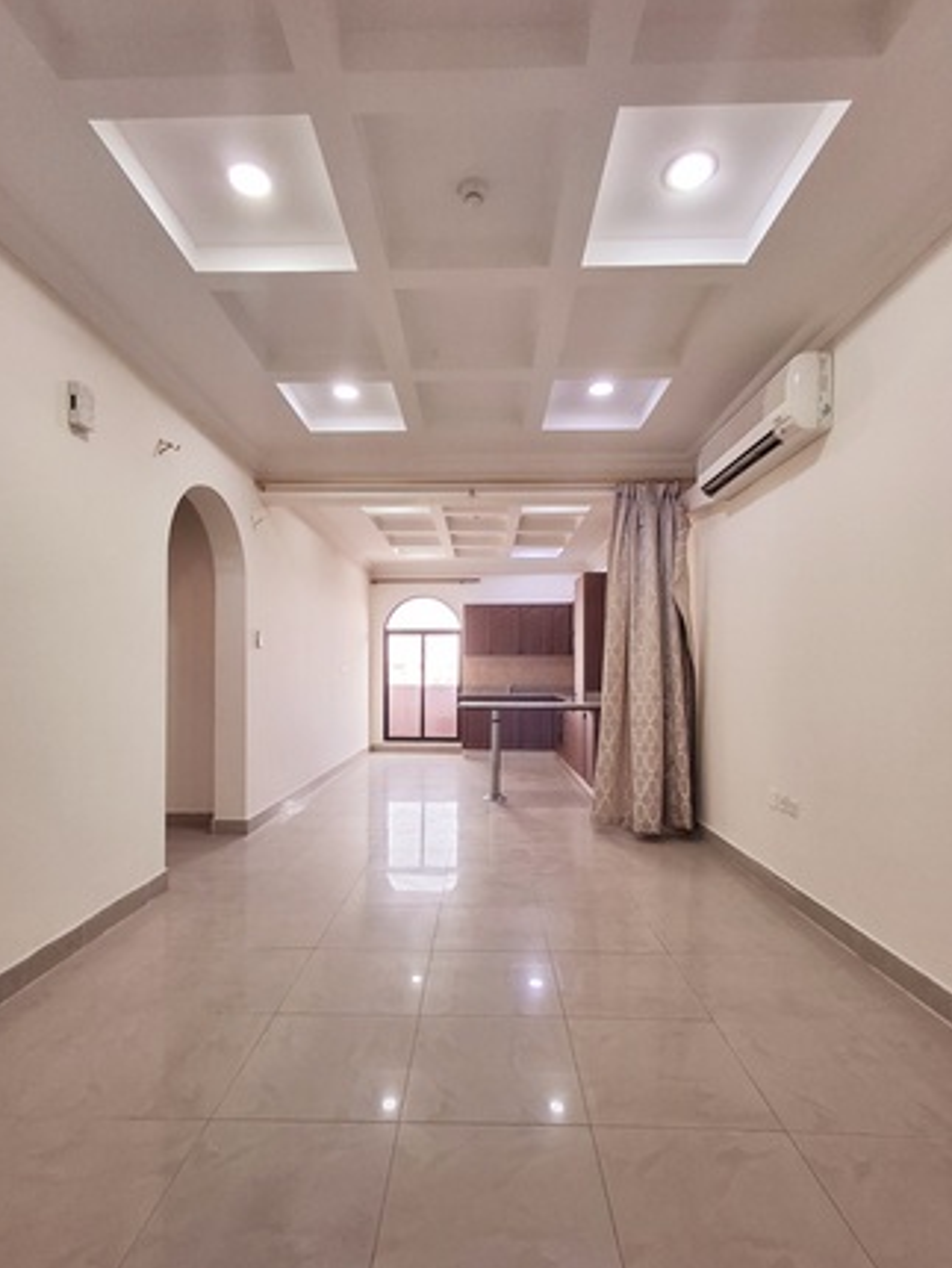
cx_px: 470
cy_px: 668
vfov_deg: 90.9
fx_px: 623
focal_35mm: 17
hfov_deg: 74.8
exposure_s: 1/50
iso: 125
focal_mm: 1.64
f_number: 2.2
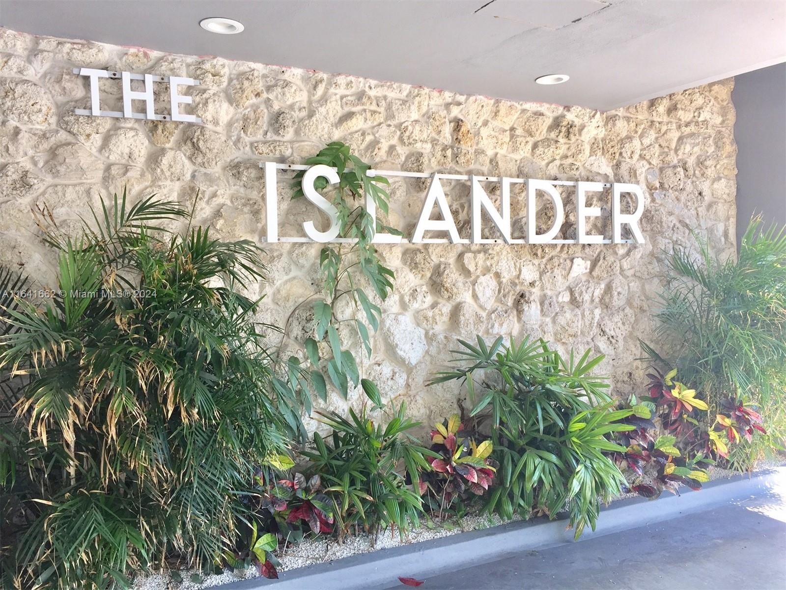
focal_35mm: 29
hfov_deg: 61.7
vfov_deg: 48.2
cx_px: 393
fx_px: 658
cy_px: 295
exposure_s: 1/120
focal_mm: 4.15
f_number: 2.2
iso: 32
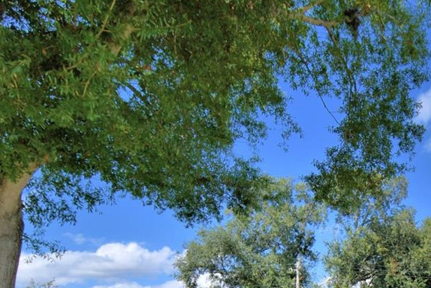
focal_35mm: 39
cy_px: 356
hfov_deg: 44.0
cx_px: 407
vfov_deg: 29.0
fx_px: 467
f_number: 4.5
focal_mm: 10
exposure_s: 1/1250
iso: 100
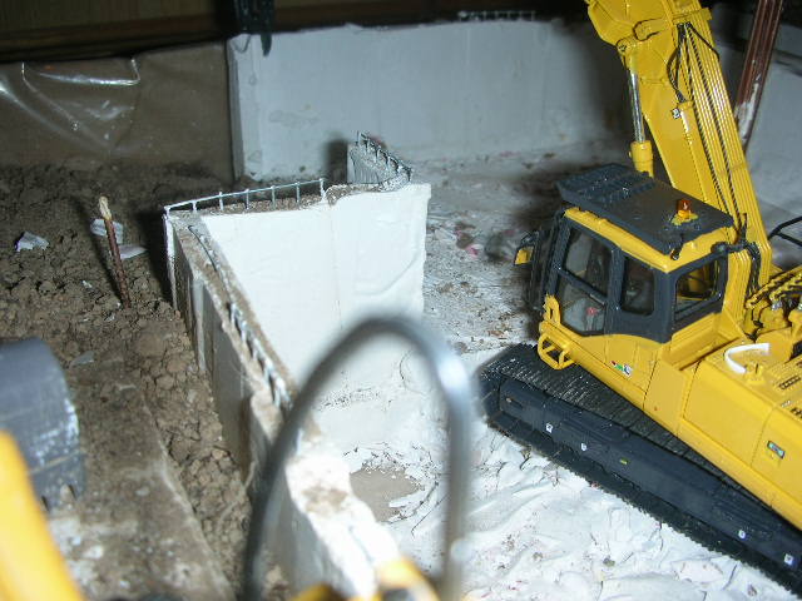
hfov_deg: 52.6
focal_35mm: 35
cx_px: 401
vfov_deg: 40.7
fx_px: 811
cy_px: 300
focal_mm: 5.8
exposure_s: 1/60.1
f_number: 3
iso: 50
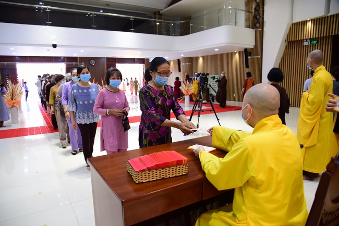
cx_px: 170
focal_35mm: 24
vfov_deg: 53.2
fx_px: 226
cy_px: 113
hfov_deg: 73.7
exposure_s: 1/80
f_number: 4
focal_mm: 24
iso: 1000
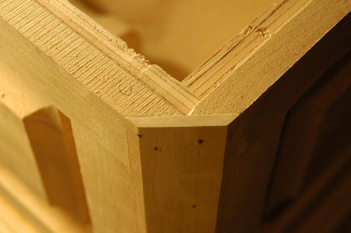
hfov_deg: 25.4
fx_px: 779
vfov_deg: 17.0
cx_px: 182
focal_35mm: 80
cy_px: 123
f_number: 4.5
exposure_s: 1/20
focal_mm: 40
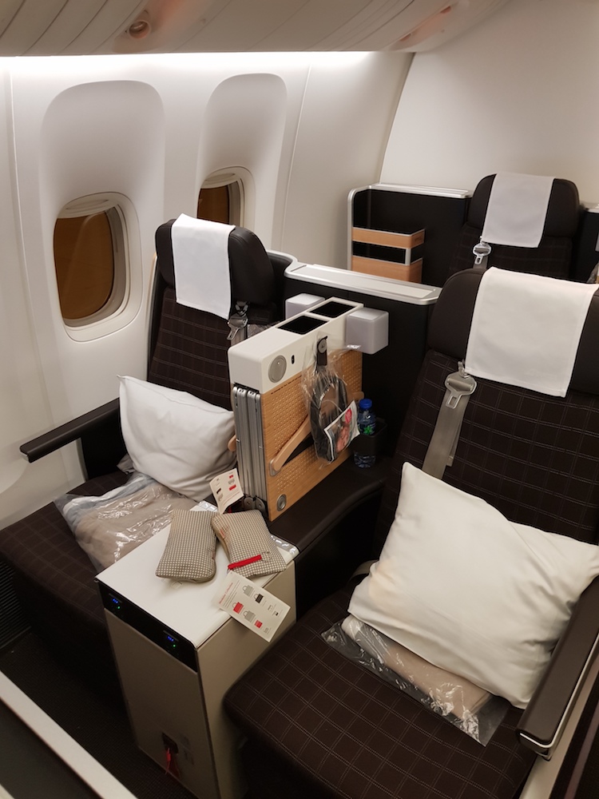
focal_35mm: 26
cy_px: 400
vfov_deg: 67.3
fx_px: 600
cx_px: 300
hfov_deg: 53.1
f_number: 1.7
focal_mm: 4.2
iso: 200
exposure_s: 1/15
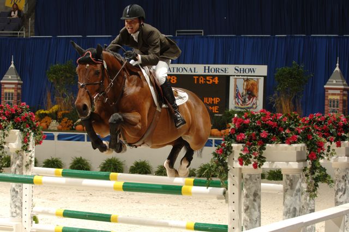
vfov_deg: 13.0
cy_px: 116
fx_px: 1017
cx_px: 174
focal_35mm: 105
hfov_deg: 19.5
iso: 200
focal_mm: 70
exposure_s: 1/250
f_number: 5.6
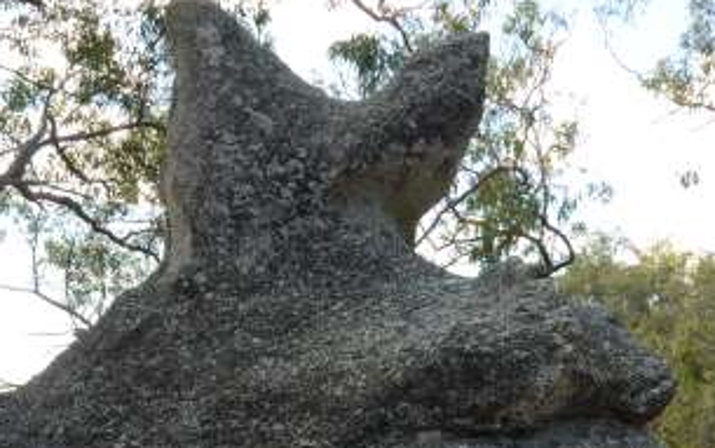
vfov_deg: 22.5
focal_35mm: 56
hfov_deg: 36.3
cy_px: 427
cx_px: 366
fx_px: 1092
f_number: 9
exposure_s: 1/80
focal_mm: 14
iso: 320
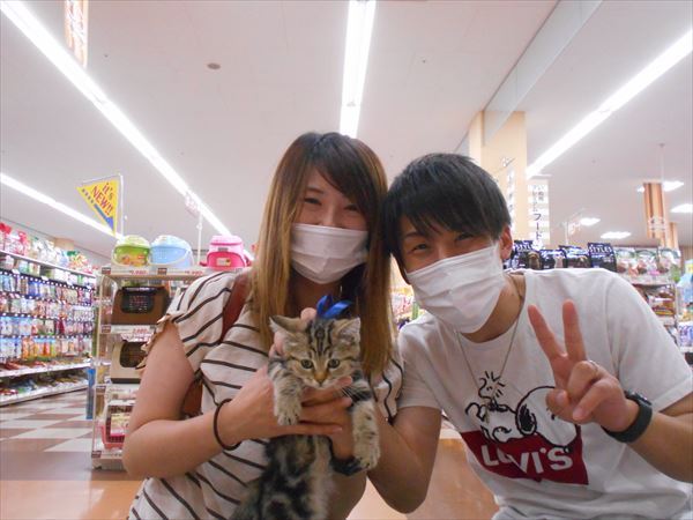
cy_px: 260
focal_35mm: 30
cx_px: 346
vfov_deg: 46.8
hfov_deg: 60.0
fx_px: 601
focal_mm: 5.1
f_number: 3.4
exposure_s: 1/100
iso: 800
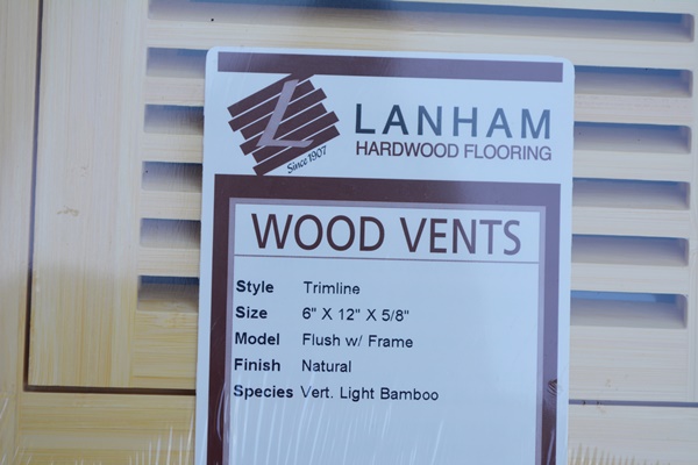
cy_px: 232
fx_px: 1599
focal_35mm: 82
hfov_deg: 24.6
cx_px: 349
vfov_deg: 16.6
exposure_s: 1/200
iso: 200
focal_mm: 55
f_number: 7.1
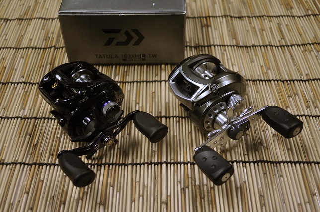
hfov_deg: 41.2
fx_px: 426
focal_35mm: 48
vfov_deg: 28.0
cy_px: 106
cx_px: 160
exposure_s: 1/60
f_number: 4.8
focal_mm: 32
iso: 500
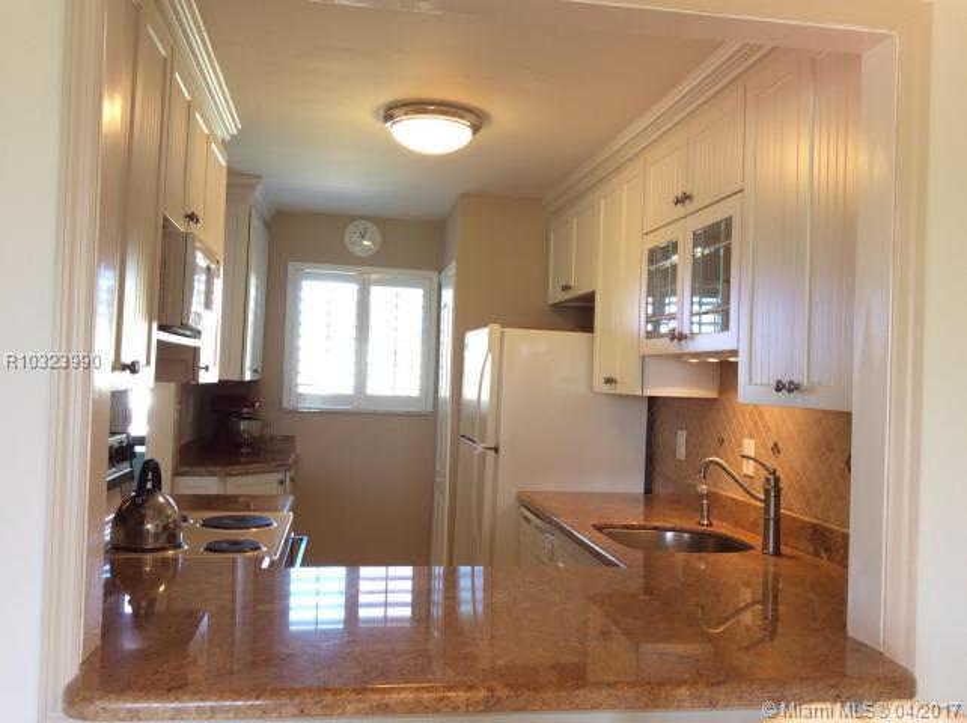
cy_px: 362
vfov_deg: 44.1
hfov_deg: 56.9
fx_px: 893
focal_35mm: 32
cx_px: 484
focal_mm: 3.3
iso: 50
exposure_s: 1/24
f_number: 2.4
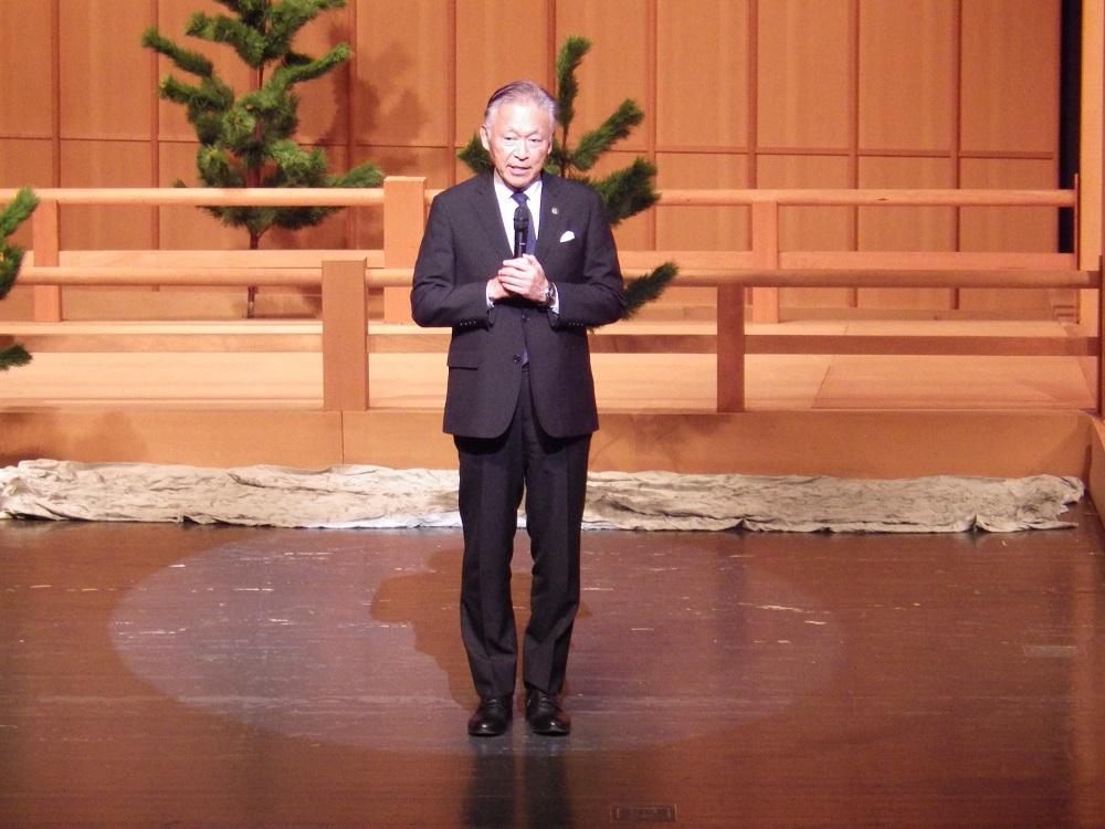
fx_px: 10119
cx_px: 552
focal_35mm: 317
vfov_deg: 4.7
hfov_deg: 6.3
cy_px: 414
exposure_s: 1/45
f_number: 5.9
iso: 1000
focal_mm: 56.8
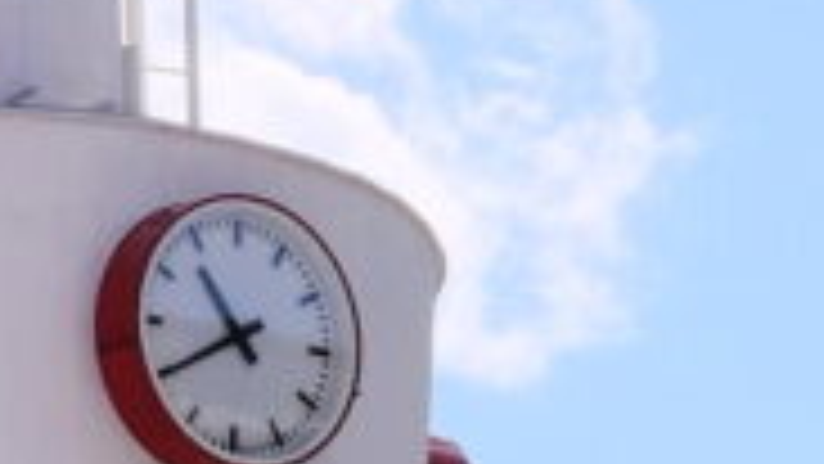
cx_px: -239
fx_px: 7976
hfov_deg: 5.9
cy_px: 725
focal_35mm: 365
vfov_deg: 3.3
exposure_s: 1/400
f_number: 16
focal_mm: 35
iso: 800
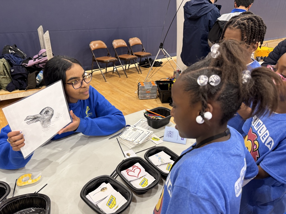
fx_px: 198
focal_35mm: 24
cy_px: 107
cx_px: 143
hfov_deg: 71.6
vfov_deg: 56.8
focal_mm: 6.76
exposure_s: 1/120
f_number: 1.78
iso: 200
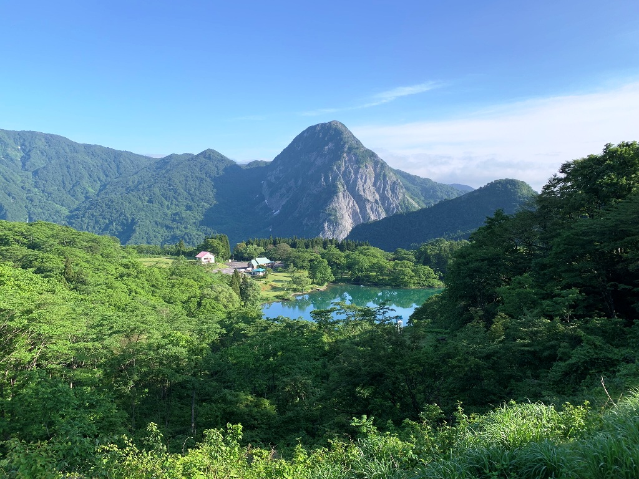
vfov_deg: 53.1
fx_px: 480
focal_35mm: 26
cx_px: 320
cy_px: 240
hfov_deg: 67.3
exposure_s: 1/1490
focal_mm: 4.25
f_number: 1.8
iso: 25
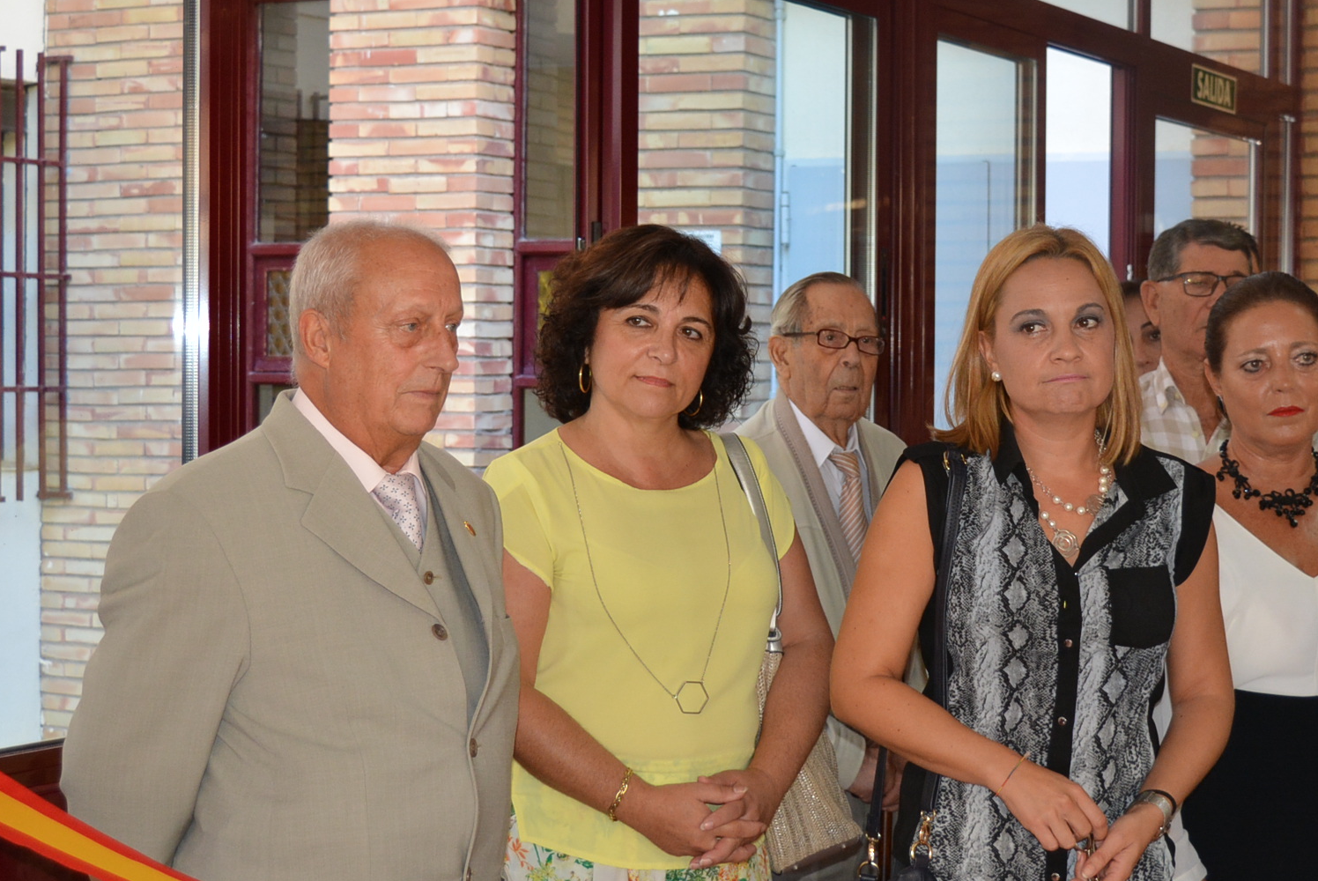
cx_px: 833
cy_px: 396
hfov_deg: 26.9
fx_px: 2748
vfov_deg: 18.2
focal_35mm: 75
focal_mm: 25
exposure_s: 1/125
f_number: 4
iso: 400
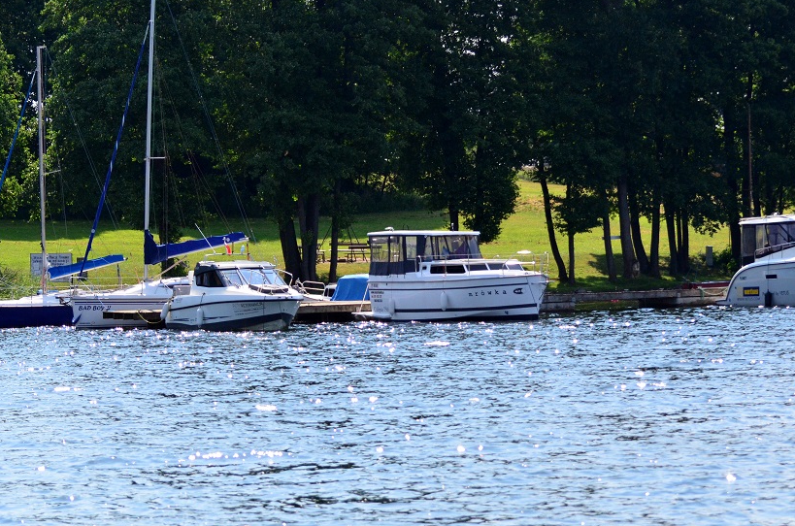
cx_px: 372
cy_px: 236
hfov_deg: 16.0
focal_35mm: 128
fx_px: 2820
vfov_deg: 10.7
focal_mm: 70
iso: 1100
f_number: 4.5
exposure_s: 1/8000
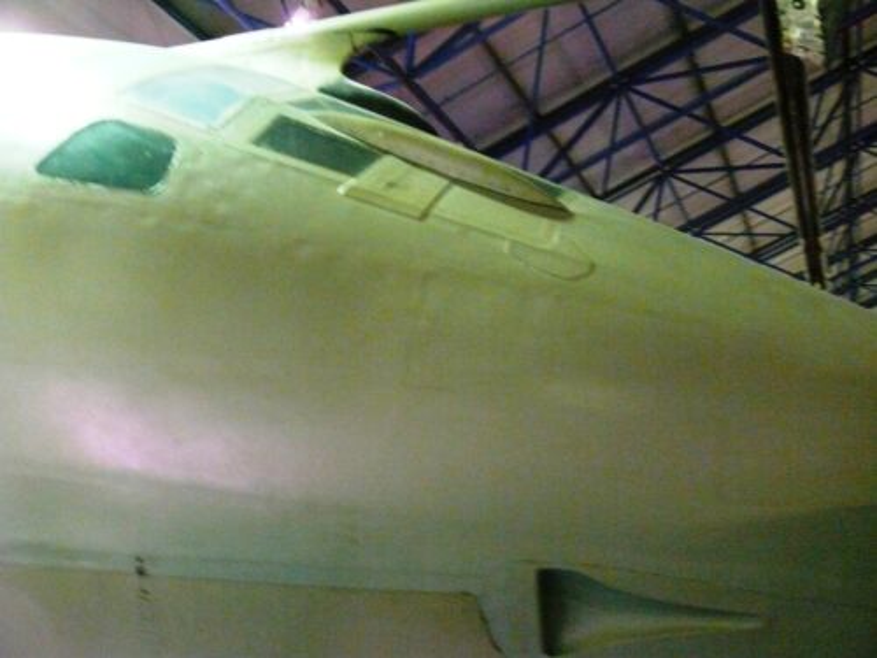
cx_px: 438
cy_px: 329
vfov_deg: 38.7
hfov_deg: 50.1
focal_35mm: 37
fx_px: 937
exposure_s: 1/15
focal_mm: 7.9
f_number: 2.8
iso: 800
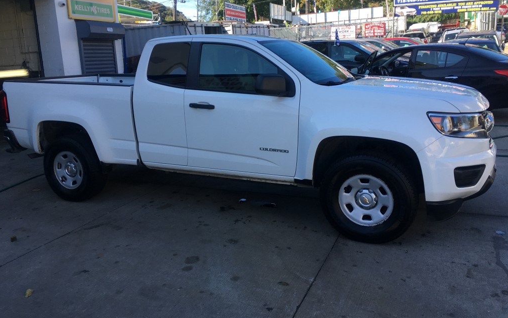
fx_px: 429
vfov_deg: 40.5
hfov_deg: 61.2
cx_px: 253
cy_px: 133
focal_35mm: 31
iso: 25
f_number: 2.2
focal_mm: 4.15
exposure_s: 1/416
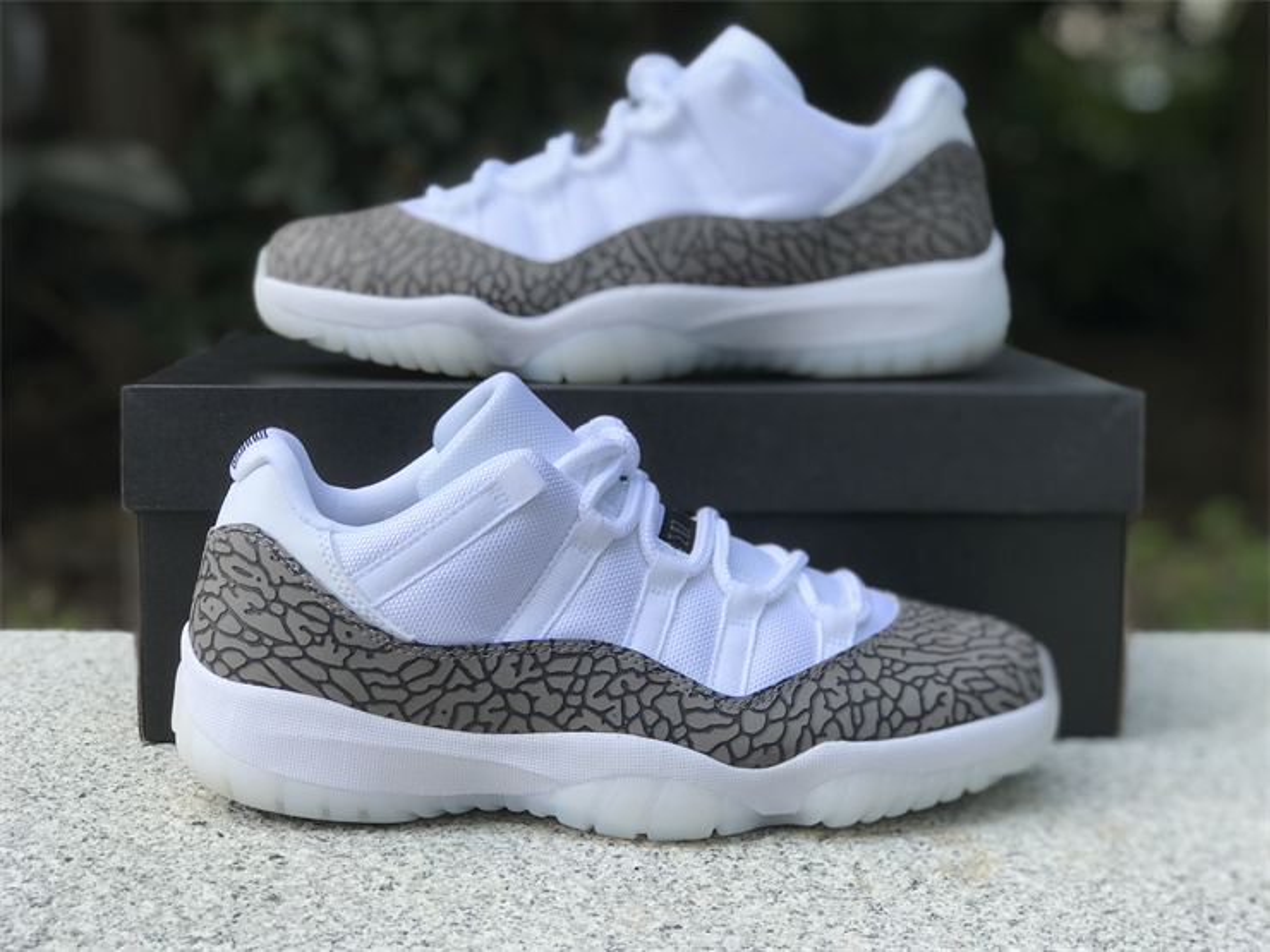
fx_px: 2091
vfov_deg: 25.7
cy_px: 476
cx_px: 635
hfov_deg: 33.8
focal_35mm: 57
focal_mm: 6.6
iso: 20
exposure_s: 1/166
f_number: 2.8
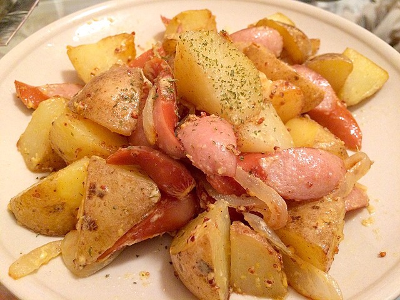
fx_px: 335
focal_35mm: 29
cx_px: 200
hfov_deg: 61.7
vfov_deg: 48.2
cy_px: 150
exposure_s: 1/24
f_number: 2.2
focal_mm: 4.15
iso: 320
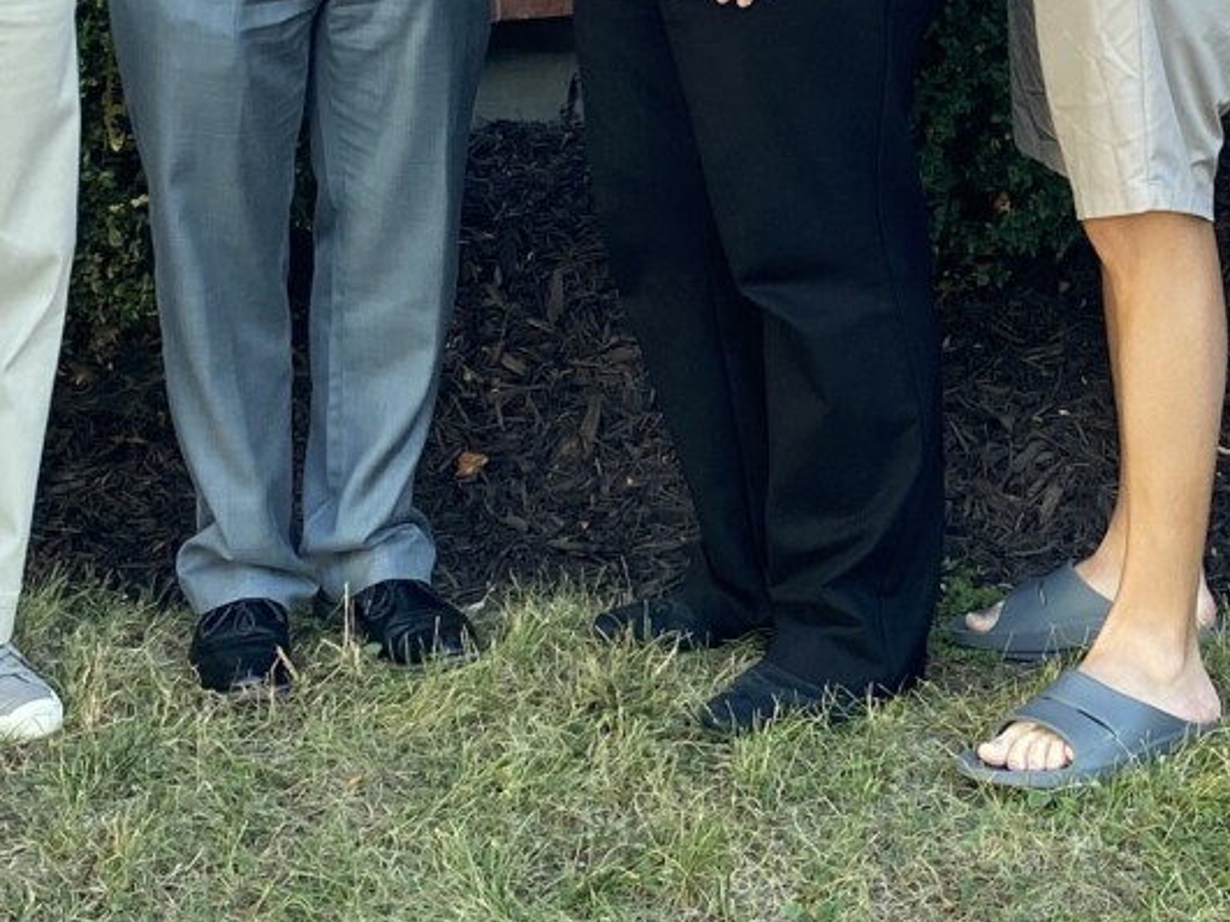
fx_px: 3339
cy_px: -290
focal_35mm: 94
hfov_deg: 20.8
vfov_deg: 15.0
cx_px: 815
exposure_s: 1/122
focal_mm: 4.25
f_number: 1.8
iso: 80
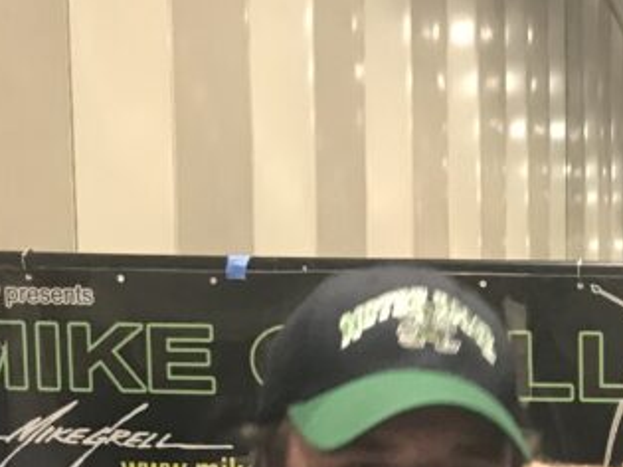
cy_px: 720
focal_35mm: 91
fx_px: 1637
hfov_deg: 20.0
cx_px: 777
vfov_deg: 14.9
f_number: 1.8
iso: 50
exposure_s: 1/15
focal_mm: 3.99
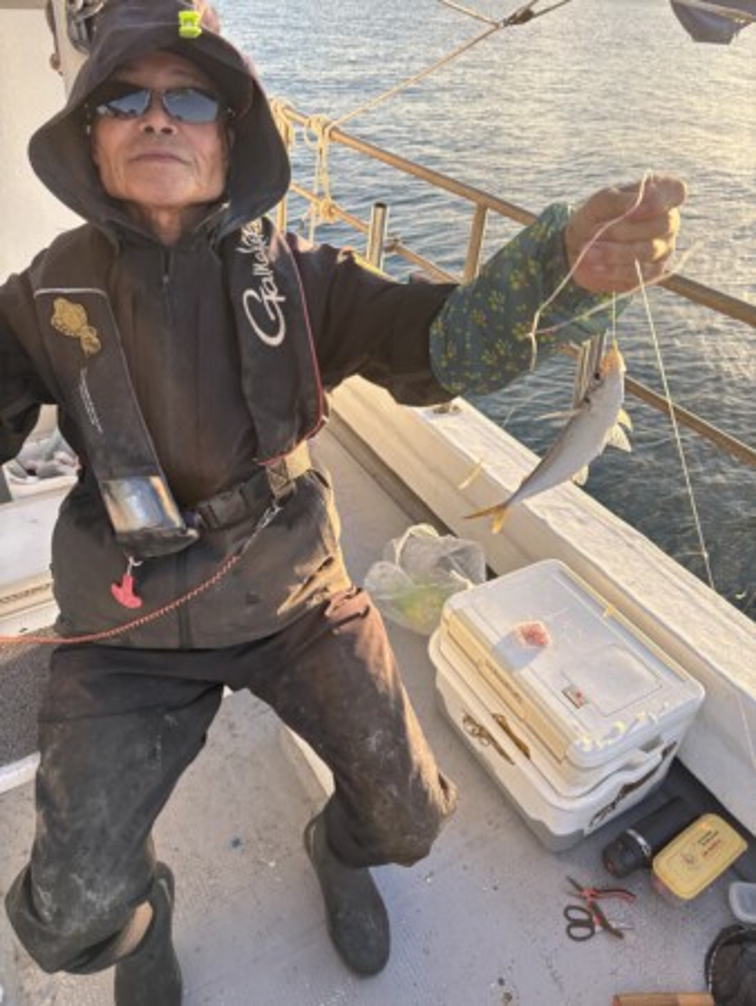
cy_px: 503
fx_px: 756
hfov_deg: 53.1
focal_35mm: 26
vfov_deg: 67.3
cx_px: 378
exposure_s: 1/612
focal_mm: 5.96
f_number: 1.6
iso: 50
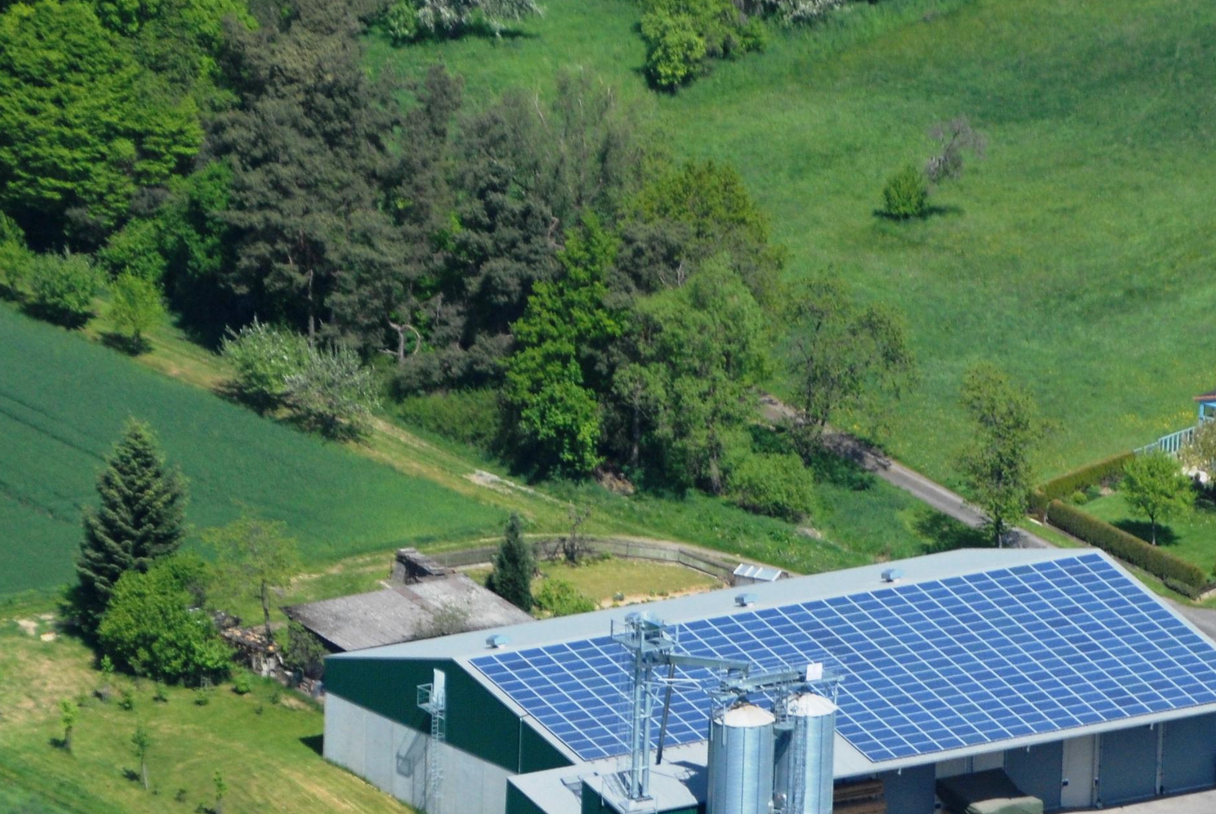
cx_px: 795
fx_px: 15084
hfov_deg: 4.6
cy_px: 813
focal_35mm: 446
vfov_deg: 3.1
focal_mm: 145
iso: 320
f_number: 5.6
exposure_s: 1/2000
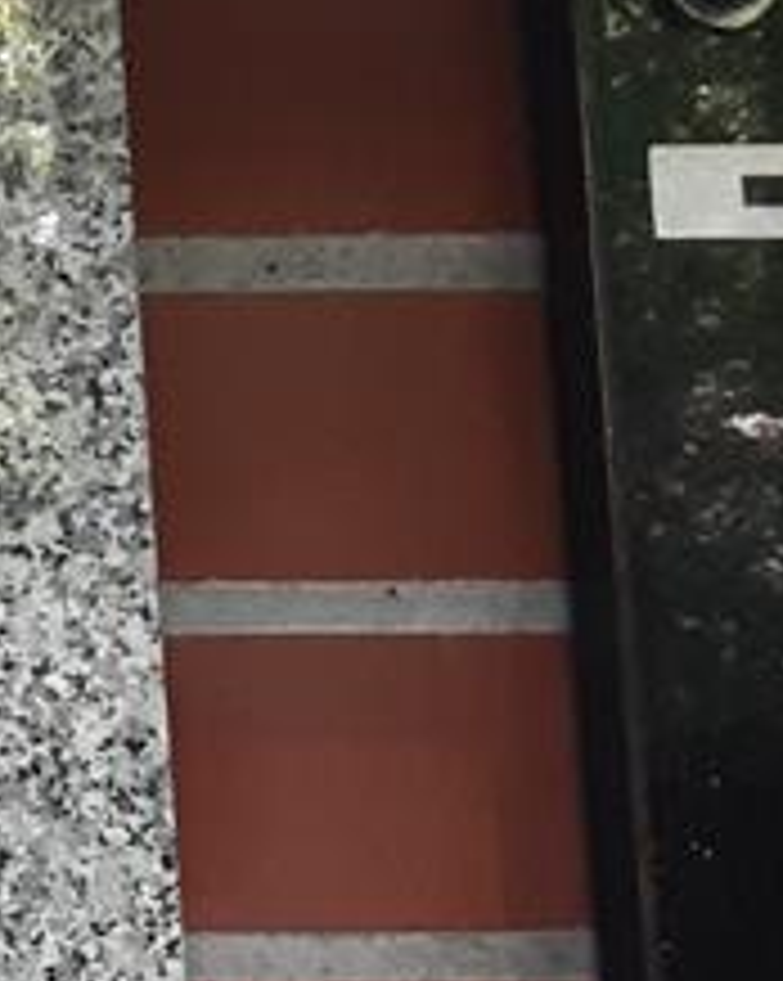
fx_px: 3568
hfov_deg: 10.3
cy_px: 891
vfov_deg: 15.5
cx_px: -1289
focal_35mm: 123
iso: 125
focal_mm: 2.9
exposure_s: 1/50
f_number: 1.9
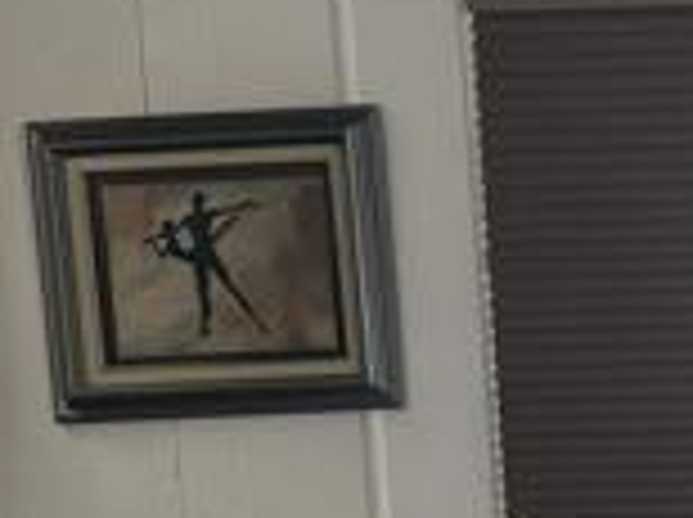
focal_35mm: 100
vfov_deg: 14.0
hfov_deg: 15.7
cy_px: 725
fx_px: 1999
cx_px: 1368
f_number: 1.78
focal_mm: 6.76
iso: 250
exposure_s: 1/120
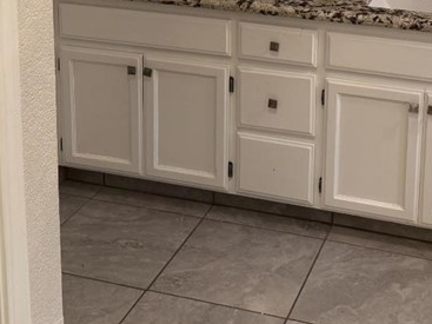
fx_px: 836
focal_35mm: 67
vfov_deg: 20.8
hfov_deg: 28.8
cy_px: -41
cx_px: 279
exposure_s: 1/60
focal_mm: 6.76
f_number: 1.78
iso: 200
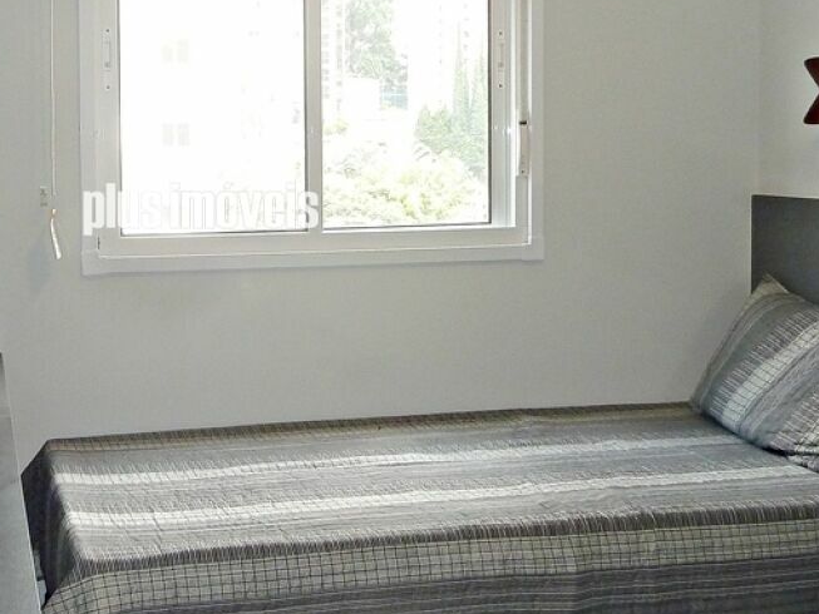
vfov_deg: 29.5
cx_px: 201
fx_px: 1160
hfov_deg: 37.9
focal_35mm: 49
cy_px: 209
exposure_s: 1/40
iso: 100
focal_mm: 4.1
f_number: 3.3
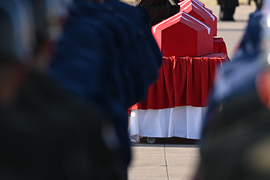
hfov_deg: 3.9
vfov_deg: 2.6
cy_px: 40
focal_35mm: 525
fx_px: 3939
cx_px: 194
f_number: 3.5
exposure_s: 1/1250
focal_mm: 200
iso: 200
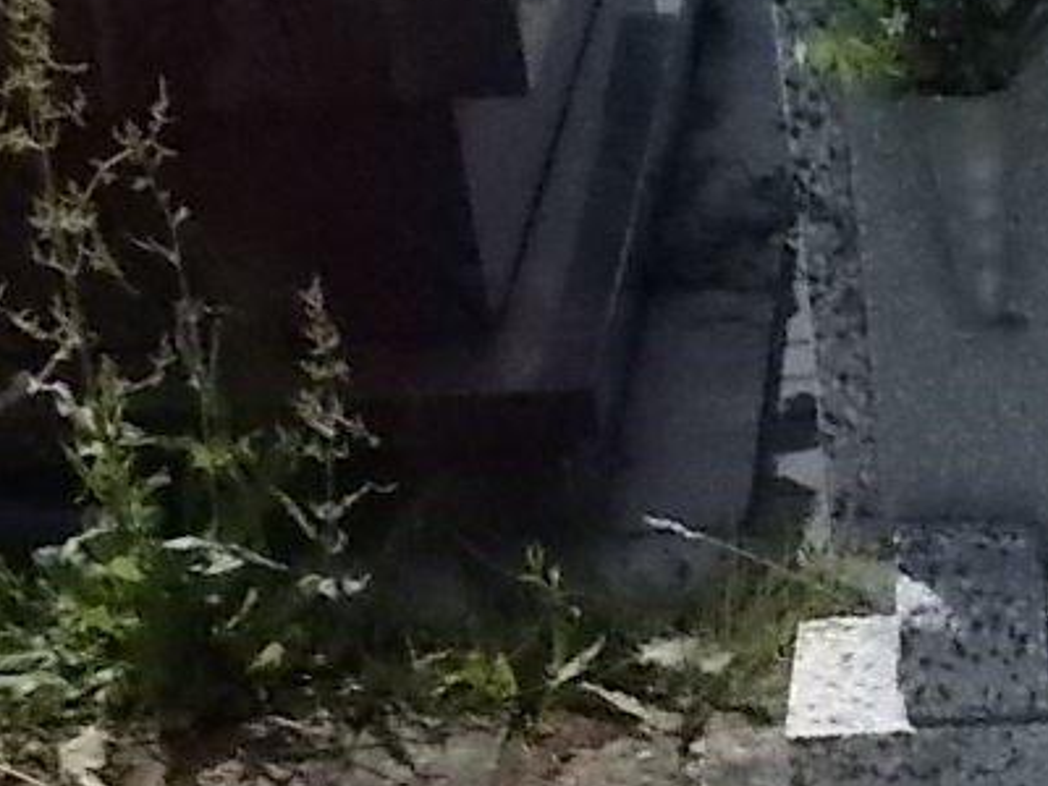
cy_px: 1111
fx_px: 3149
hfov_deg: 17.4
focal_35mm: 104
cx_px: 1465
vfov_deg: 13.5
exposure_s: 1/1000
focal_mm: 4.6
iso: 400
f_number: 8
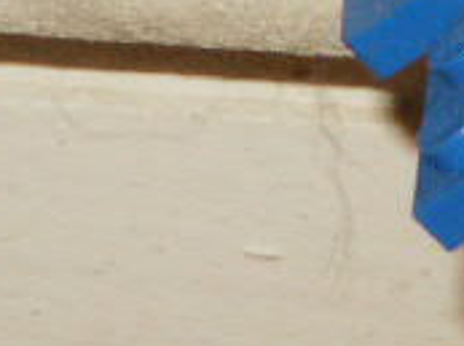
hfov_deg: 2.1
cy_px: -818
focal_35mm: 942
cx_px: 909
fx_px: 12601
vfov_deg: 1.6
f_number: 8
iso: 200
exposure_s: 1/125
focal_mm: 25.95
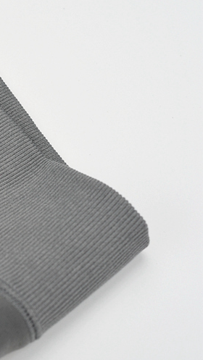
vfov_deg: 26.8
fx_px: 755
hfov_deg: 14.6
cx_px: -63
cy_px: 180
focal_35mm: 79
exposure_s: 1/125
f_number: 9
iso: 100
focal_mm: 50
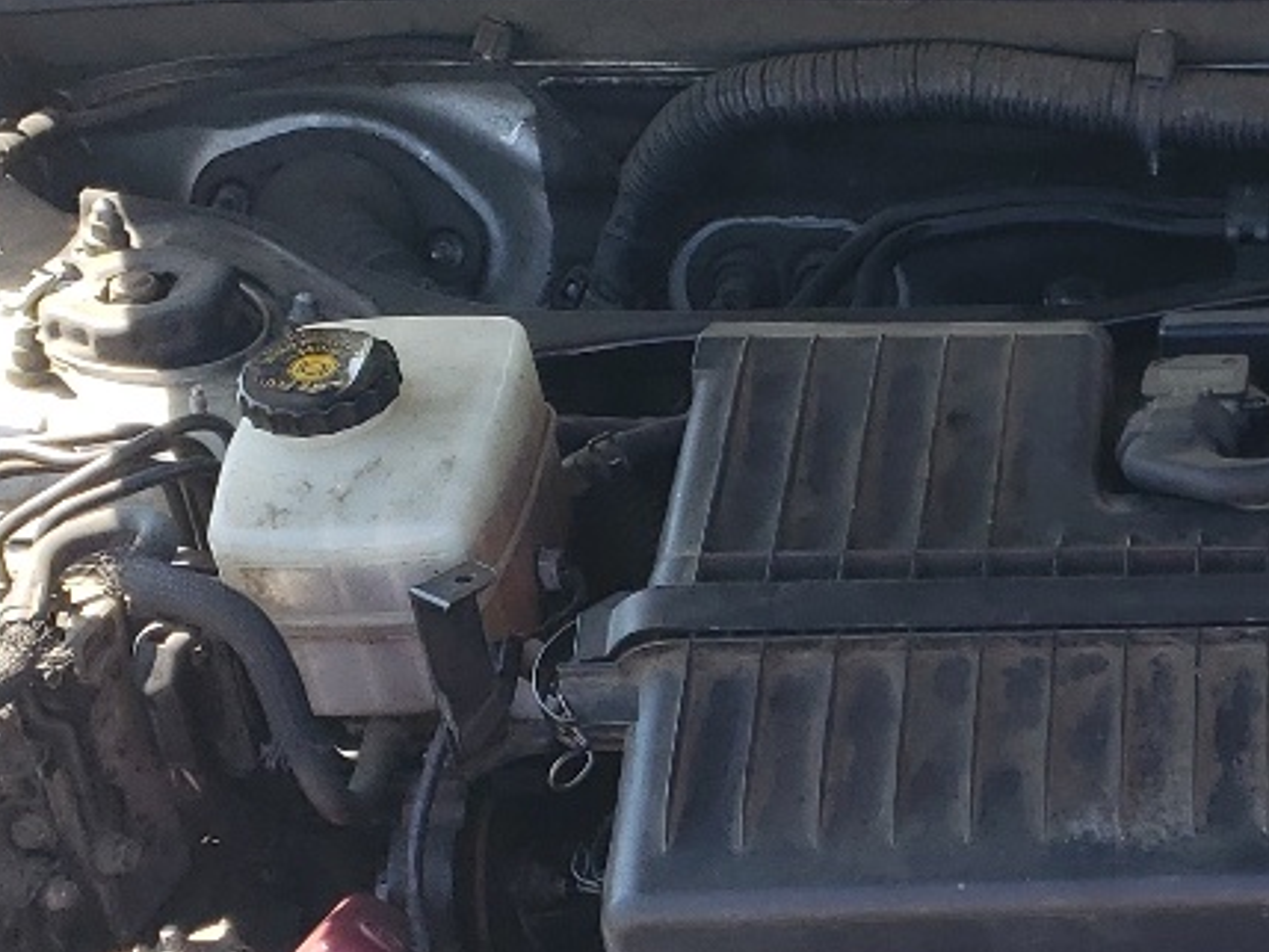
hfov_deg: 19.0
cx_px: 1574
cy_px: 834
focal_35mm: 97
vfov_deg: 15.1
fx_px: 3557
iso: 50
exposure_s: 1/588
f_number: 1.5
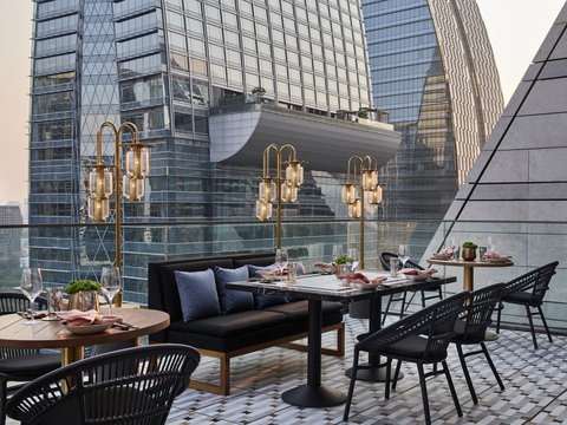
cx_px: 284
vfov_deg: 36.8
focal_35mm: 39
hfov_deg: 47.9
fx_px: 639
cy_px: 212
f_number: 16
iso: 100
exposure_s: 1/10
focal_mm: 49
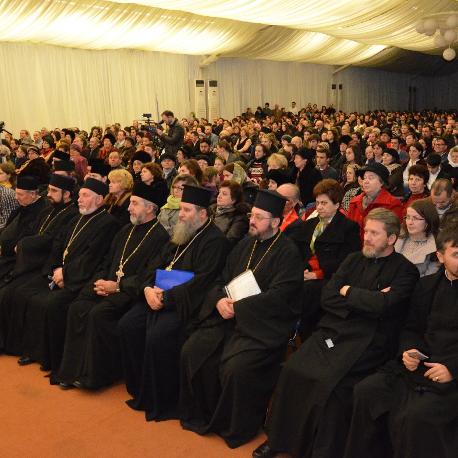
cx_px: 240
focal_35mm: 35
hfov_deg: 47.2
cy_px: 232
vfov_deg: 47.2
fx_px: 524
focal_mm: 18
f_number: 4.5
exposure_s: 1/80
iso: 4000
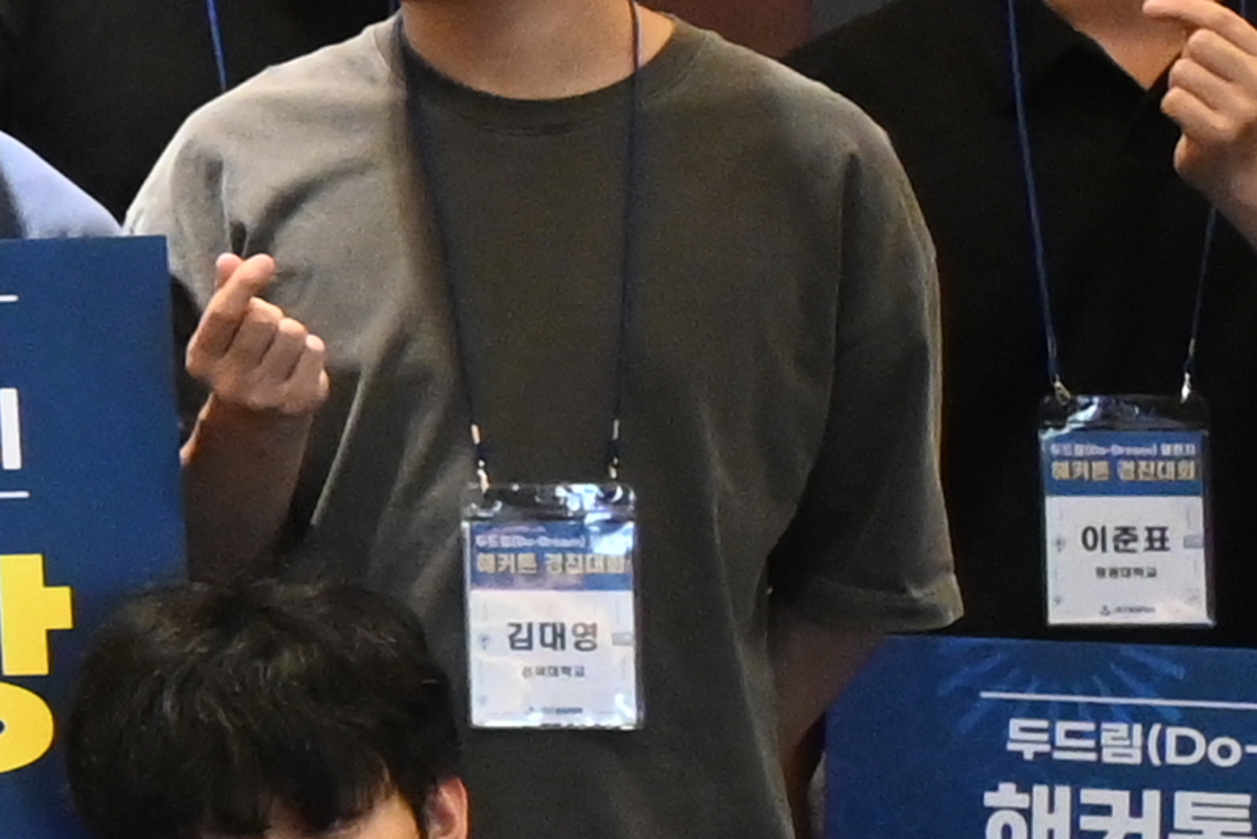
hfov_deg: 7.7
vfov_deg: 5.8
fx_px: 8179
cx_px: -2392
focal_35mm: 234
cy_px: -110
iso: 2000
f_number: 4
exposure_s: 1/125
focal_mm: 22.5
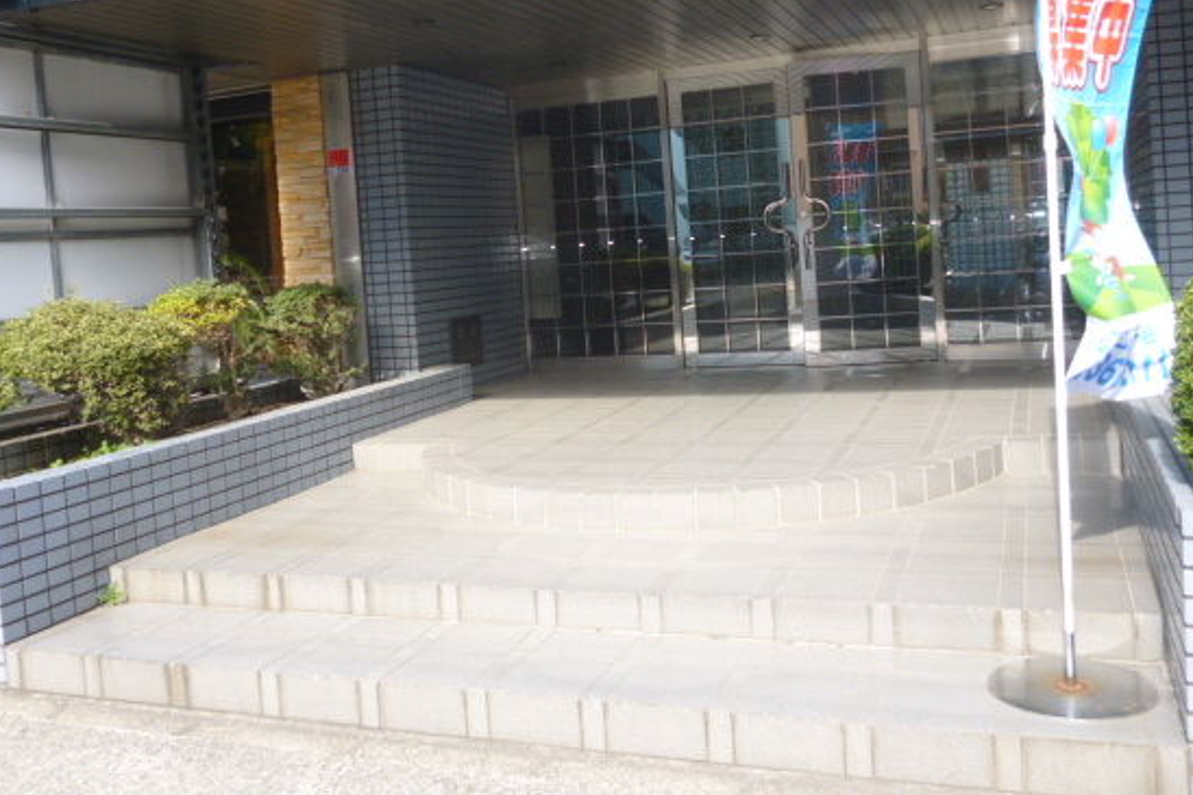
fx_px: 1126
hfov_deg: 55.8
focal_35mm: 34
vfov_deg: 38.6
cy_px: 294
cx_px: 579
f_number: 3.1
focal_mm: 5
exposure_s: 1/160
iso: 100
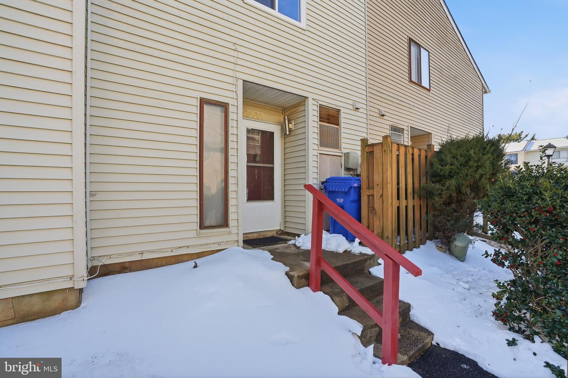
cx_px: 284
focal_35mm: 16
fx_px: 252
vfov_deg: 73.7
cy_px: 189
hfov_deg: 96.8
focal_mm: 16
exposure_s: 1/1600
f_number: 8
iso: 400
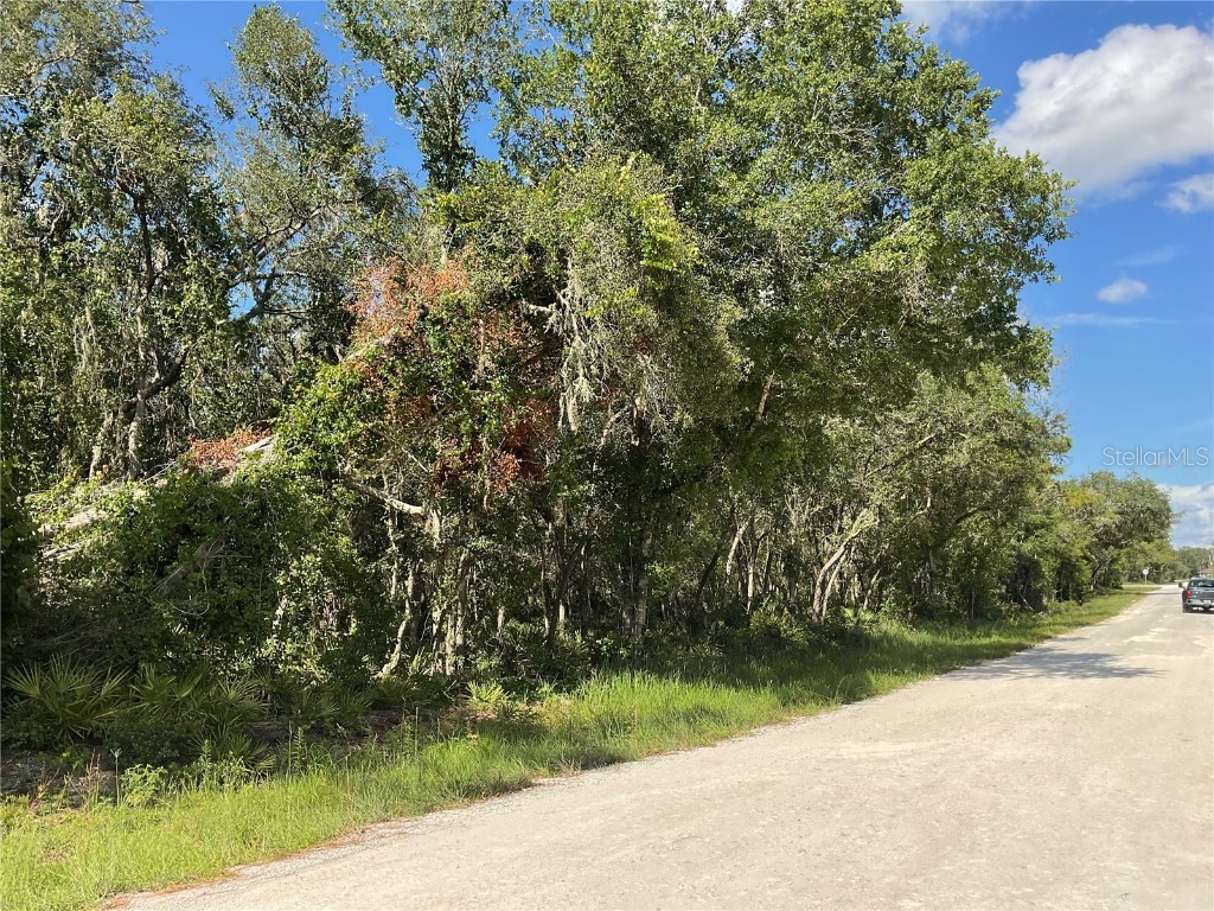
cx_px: 607
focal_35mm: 29
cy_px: 456
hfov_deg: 61.7
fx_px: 1017
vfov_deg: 48.2
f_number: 1.8
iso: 16
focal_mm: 3
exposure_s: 1/1195
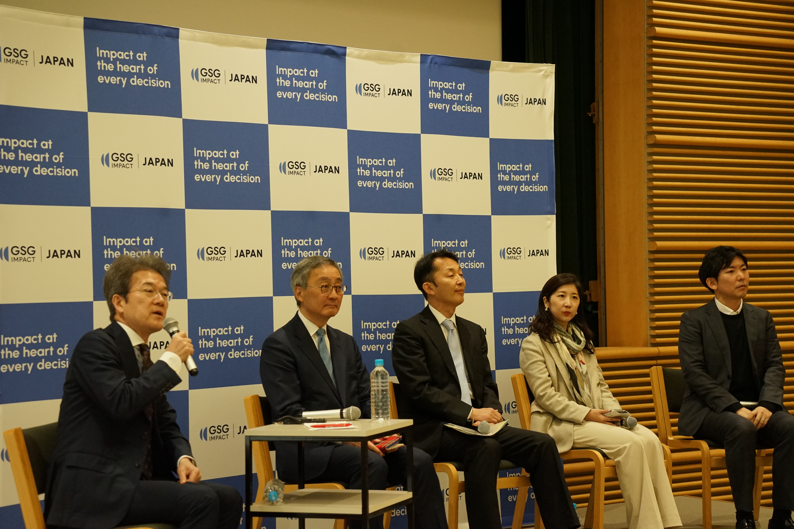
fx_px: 1654
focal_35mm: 75
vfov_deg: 18.2
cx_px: 397
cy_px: 264
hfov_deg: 27.0
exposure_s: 1/160
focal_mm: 75
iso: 3200
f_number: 5
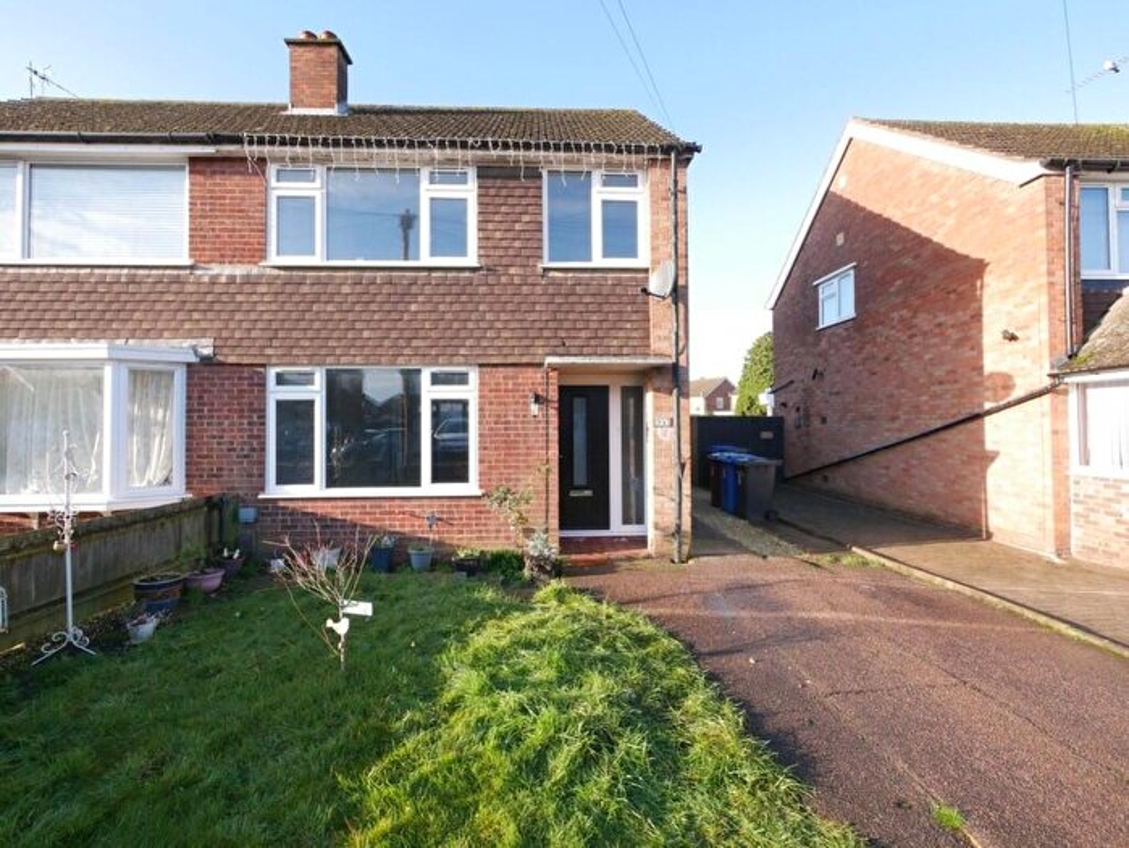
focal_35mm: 16
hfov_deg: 94.5
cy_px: 424
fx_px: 522
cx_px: 564
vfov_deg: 78.2
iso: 200
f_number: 5
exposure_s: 1/160
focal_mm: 8
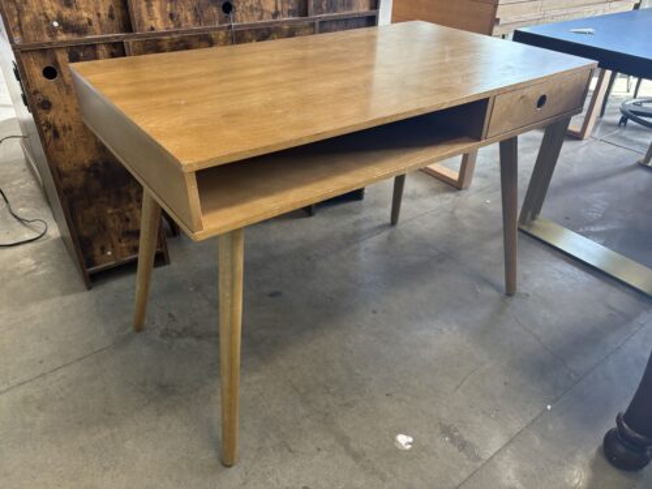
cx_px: 326
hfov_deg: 67.3
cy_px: 244
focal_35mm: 26
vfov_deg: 53.1
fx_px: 490
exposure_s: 1/120
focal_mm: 5.96
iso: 160
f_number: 1.6
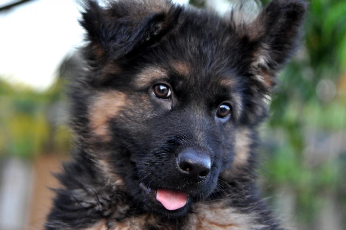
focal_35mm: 128
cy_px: 115
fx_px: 1224
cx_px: 173
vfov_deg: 10.7
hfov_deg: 16.1
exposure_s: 1/250
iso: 1000
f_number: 4
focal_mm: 85
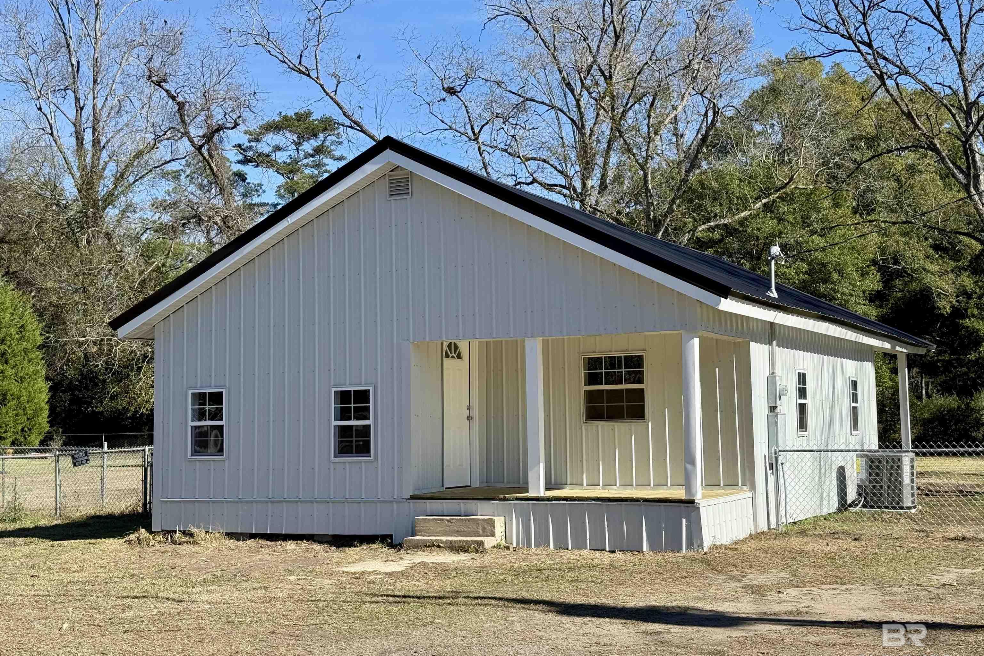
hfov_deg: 39.6
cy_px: 322
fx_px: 1367
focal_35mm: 50
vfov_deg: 27.0
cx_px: 492
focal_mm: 6.76
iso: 64
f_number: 1.78
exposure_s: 1/3704
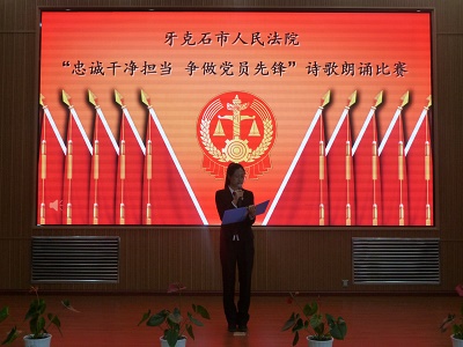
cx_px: 232
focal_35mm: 42
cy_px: 174
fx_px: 562
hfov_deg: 44.8
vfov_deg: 34.3
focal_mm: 6.9
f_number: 4
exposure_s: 1/30
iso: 250
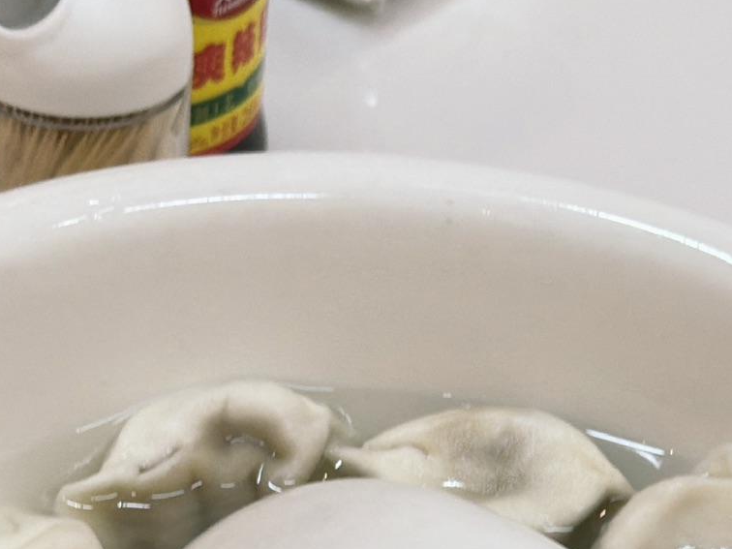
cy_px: 553
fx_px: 2749
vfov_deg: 11.3
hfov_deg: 15.2
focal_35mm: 130
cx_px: 409
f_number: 1.78
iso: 125
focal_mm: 6.76
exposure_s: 1/60
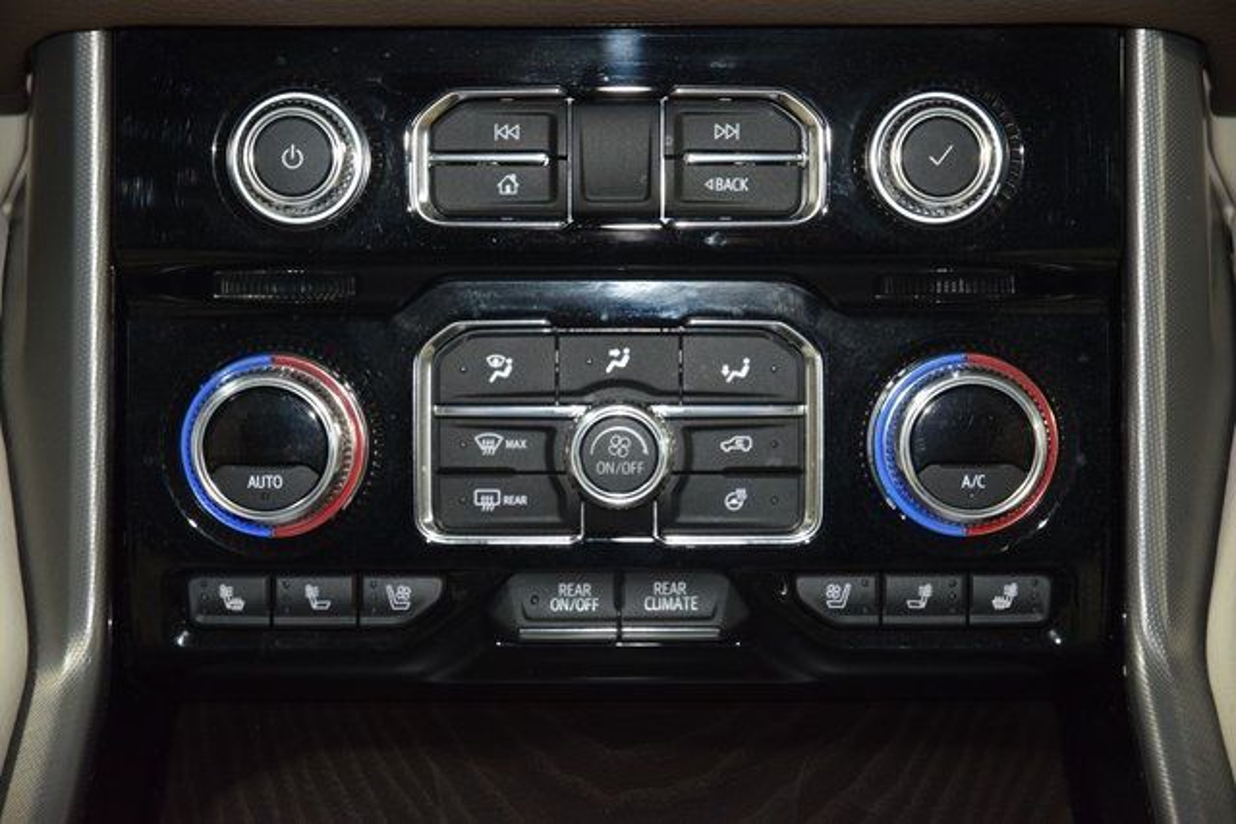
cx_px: 618
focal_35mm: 105
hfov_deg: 19.5
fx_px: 3606
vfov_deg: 13.0
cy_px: 412
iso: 1400
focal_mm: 70
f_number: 4.5
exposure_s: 1/50
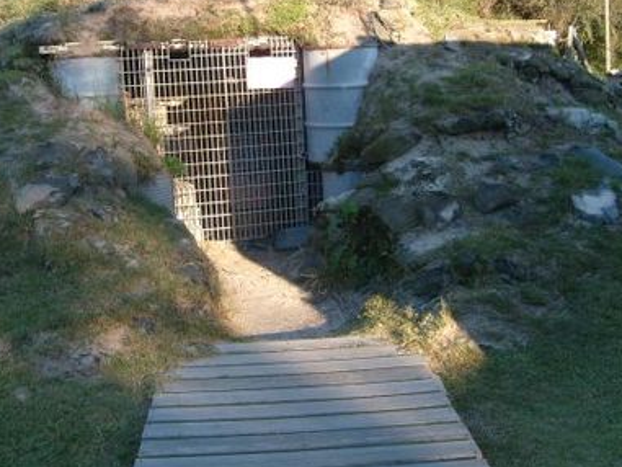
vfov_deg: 29.4
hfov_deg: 38.8
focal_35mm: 49
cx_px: 252
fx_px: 881
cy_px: 149
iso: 80
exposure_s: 1/350
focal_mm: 5.8
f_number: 2.8
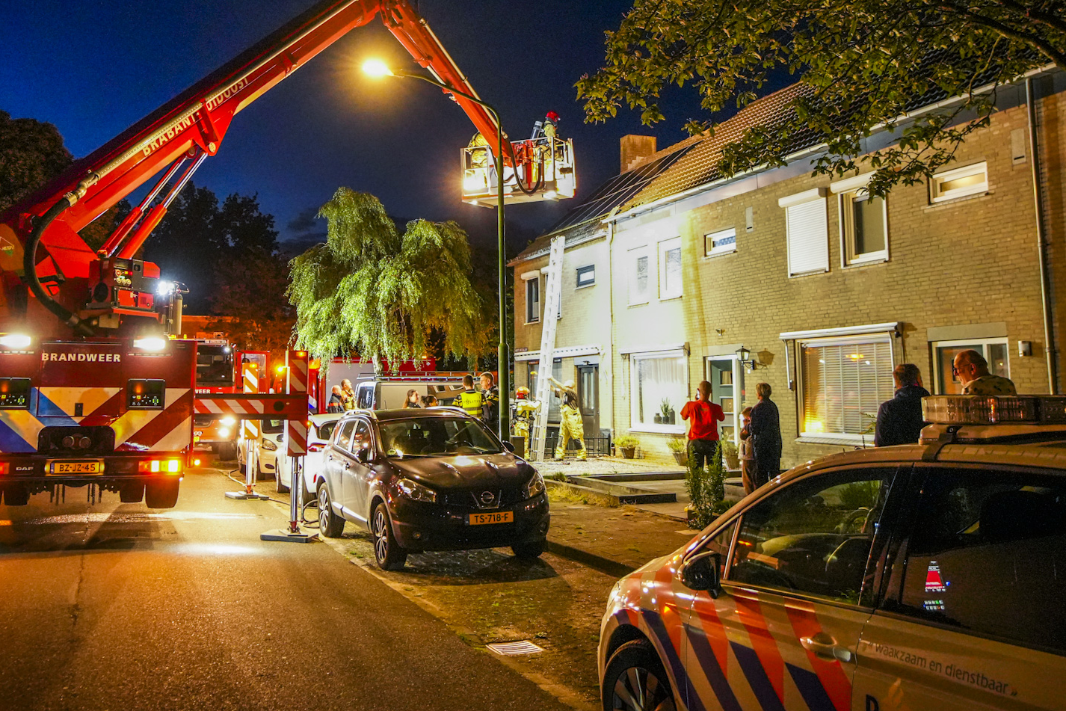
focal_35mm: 35
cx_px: 440
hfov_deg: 54.1
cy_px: 247
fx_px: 1036
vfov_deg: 37.5
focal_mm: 26
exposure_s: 1/60
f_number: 2.8
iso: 6400
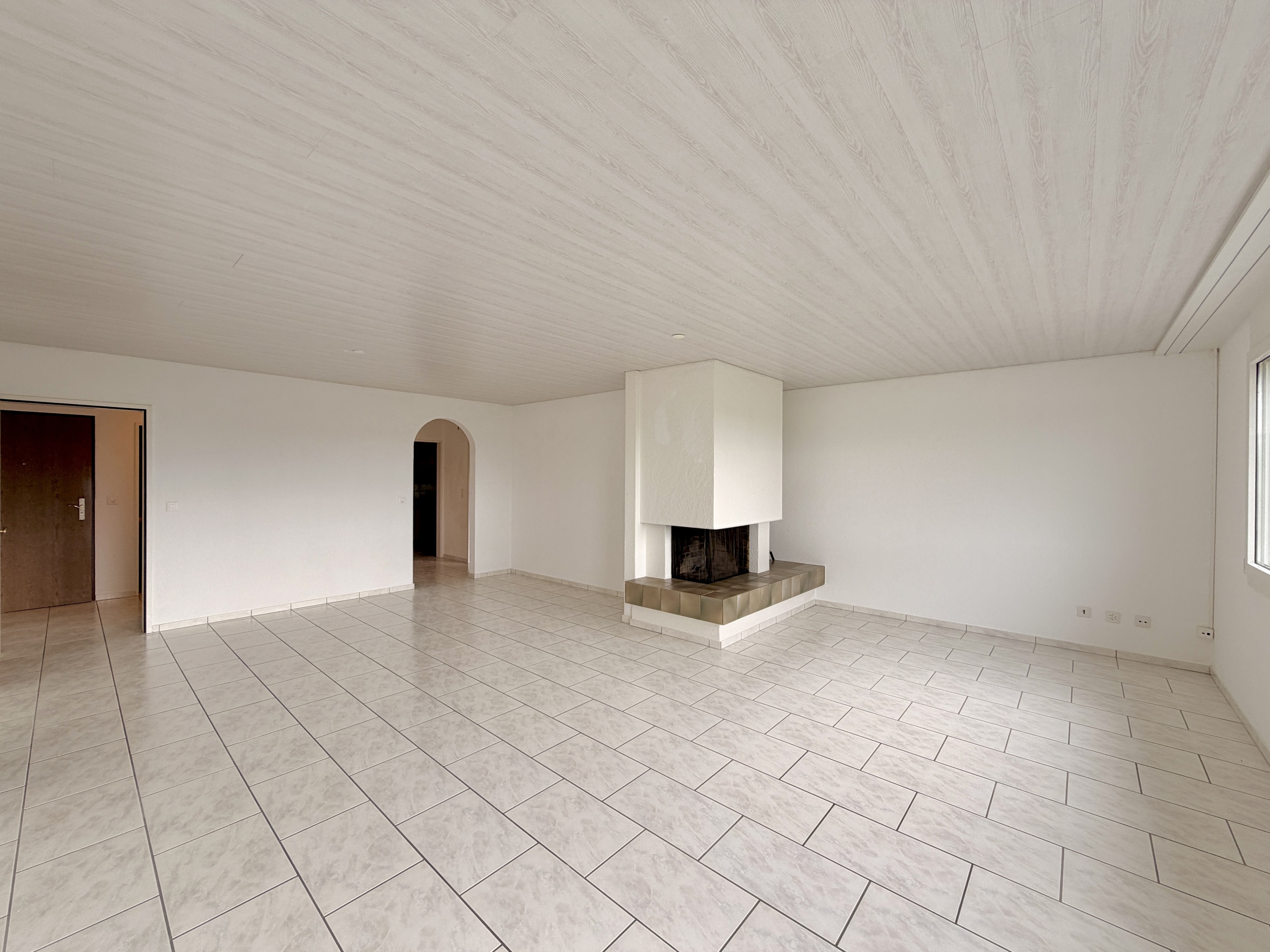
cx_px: 635
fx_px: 514
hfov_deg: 102.1
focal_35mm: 14
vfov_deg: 85.7
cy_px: 476
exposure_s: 1/138
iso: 40
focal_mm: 2.22
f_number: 2.2
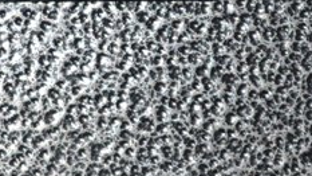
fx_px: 2713
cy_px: 386
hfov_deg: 6.5
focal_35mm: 328
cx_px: -157
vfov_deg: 3.7
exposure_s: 1/60
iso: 640
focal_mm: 48
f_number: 5.6
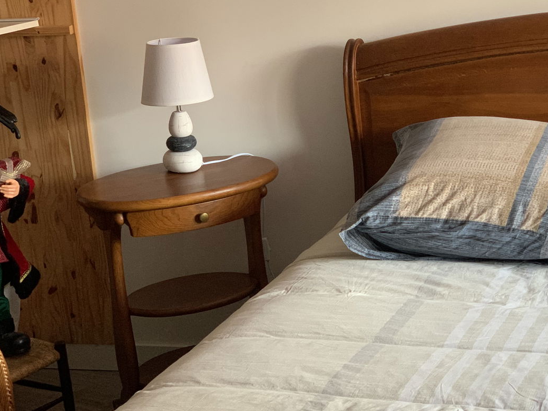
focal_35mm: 80
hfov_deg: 24.4
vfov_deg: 18.4
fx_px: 1266
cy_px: 175
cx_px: 326
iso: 160
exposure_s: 1/60
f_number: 2.4
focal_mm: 6
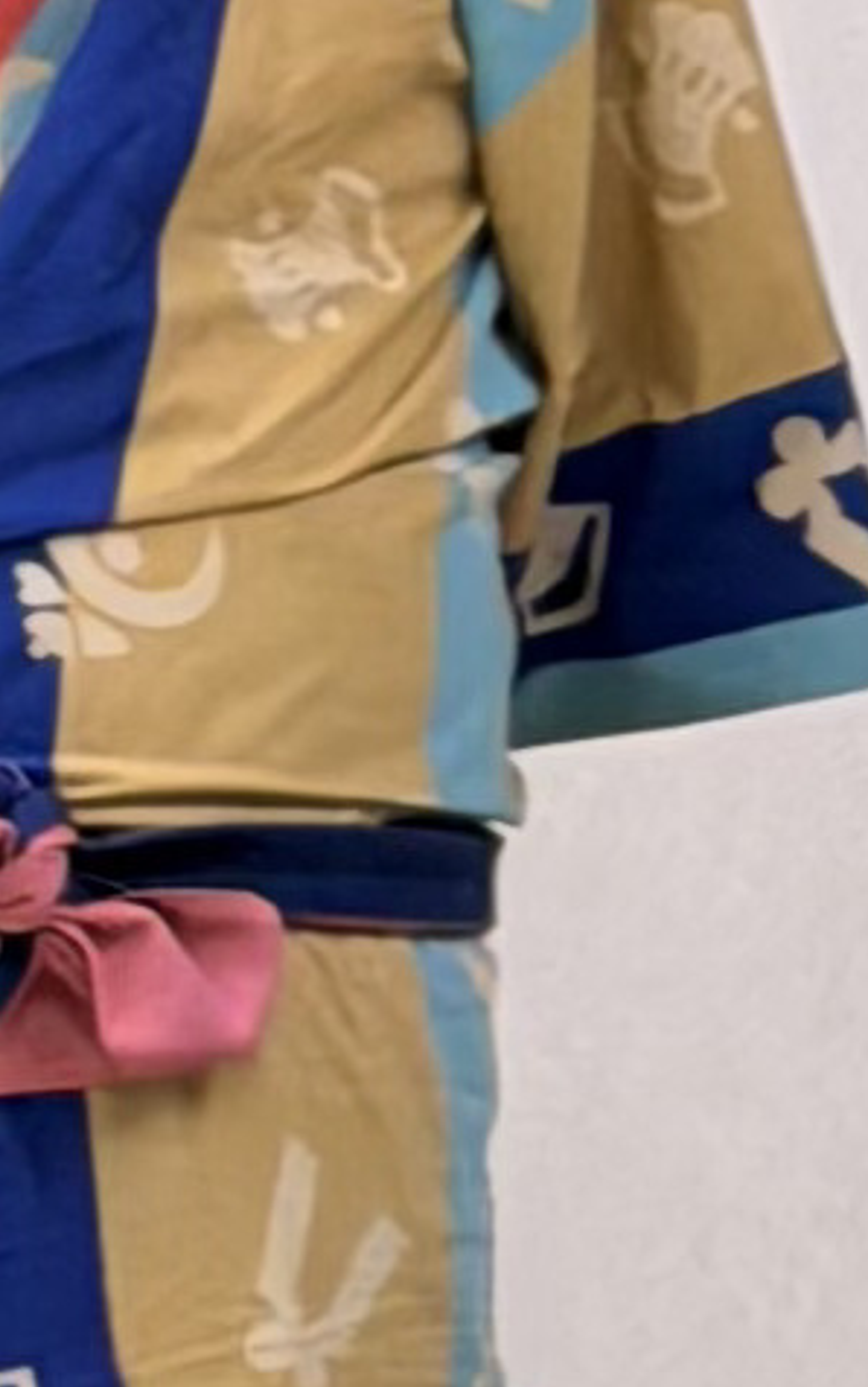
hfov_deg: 4.1
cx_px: 1518
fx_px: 12173
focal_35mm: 322
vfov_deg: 6.5
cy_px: -204
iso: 200
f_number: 1.78
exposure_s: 1/148
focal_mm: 6.76
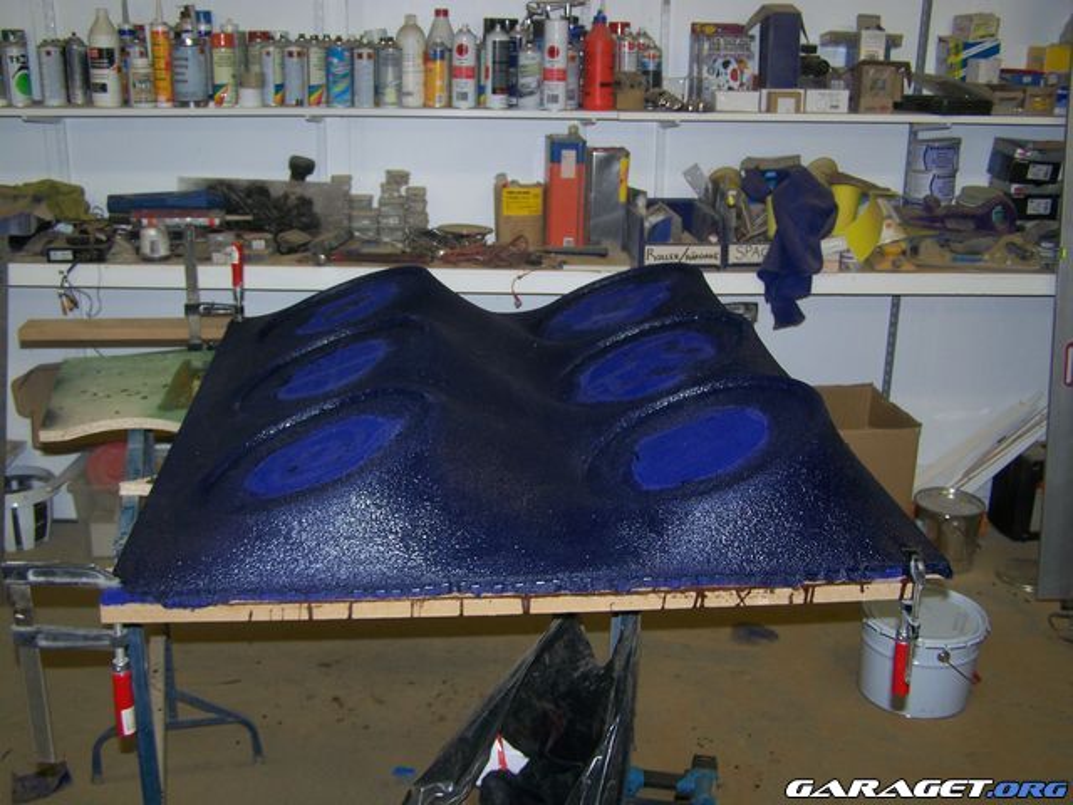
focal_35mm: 38
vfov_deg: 37.7
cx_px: 536
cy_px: 402
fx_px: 1178
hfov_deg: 49.0
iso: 80
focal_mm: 6.3
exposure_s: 1/60
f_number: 2.8
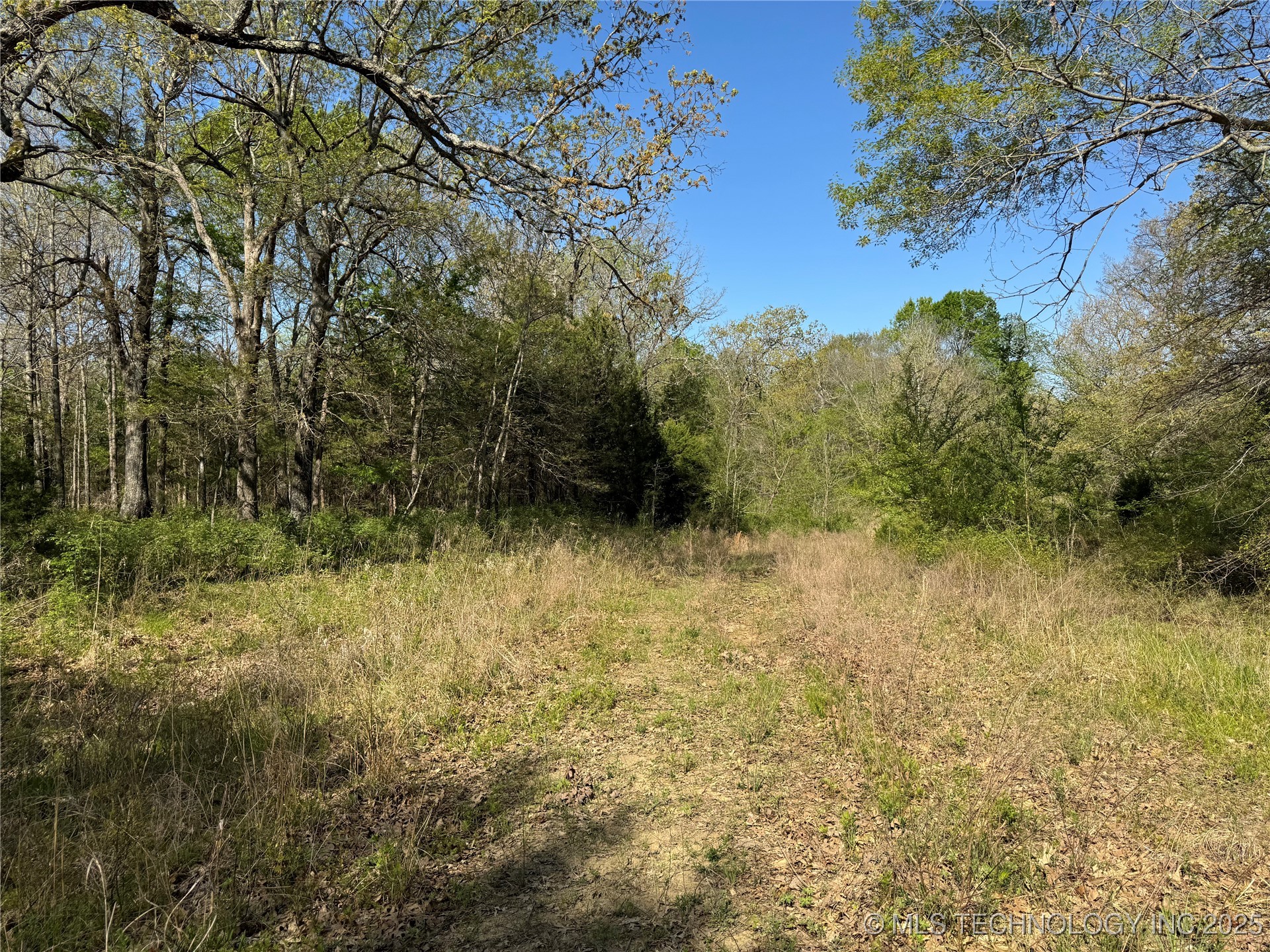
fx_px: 881
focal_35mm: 24
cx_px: 635
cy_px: 476
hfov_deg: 71.6
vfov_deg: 56.8
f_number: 1.78
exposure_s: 1/3247
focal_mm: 6.76
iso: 80
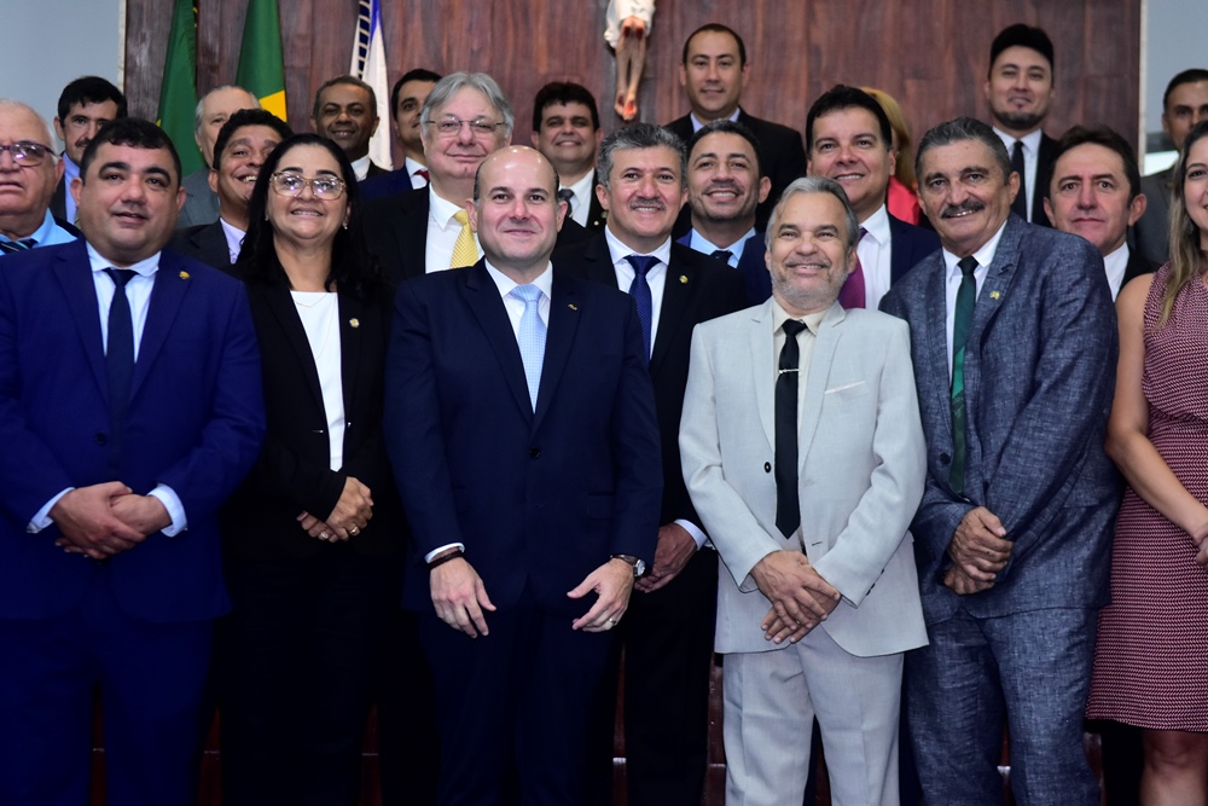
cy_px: 403
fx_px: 2416
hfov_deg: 28.1
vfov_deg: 18.9
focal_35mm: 72
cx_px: 604
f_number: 4.5
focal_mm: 48
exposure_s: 1/125
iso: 800
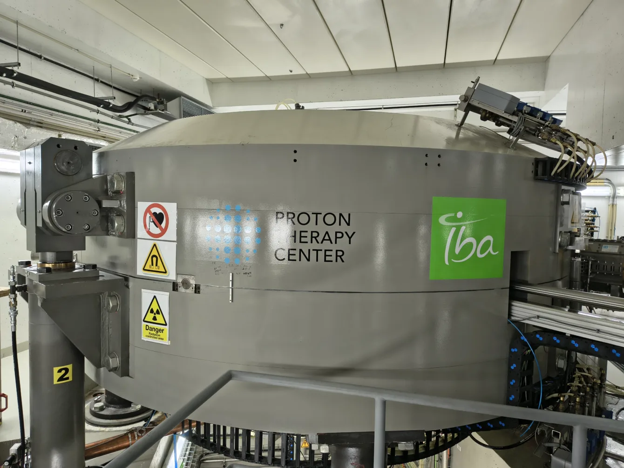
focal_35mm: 24
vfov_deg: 56.8
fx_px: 433
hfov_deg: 71.6
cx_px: 312
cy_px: 234
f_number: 1.8
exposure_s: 1/100
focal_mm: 5.56
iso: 303
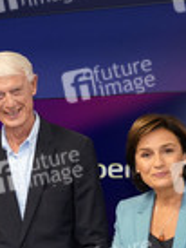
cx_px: -120
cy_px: 217
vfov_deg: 18.6
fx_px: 744
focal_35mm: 104
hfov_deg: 13.2
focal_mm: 33
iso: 2000
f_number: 5.6
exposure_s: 1/125
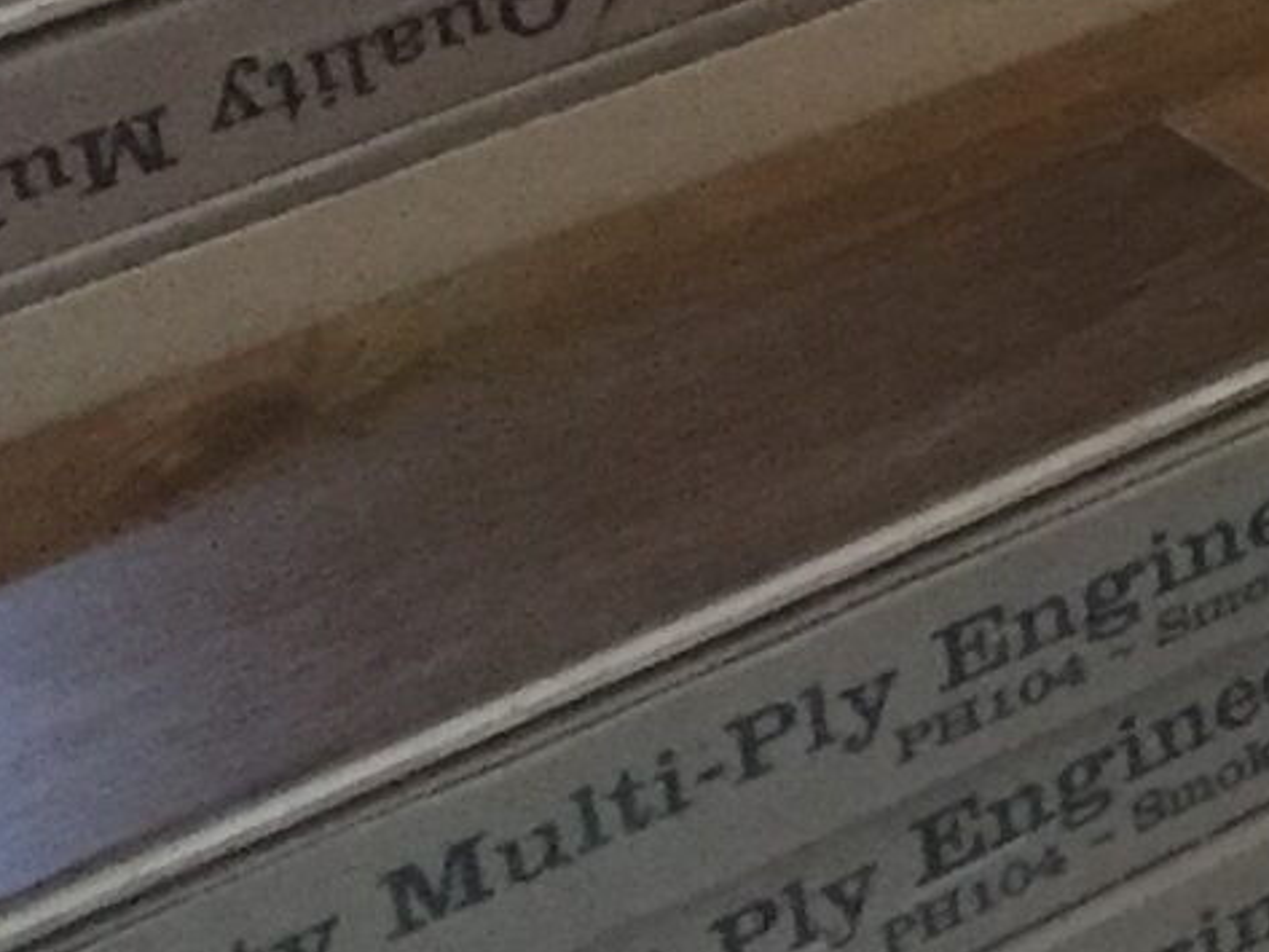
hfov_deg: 10.4
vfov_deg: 9.1
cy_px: -636
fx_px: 5757
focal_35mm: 157
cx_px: 3273
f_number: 2.2
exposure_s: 1/20
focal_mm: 4.15
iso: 250
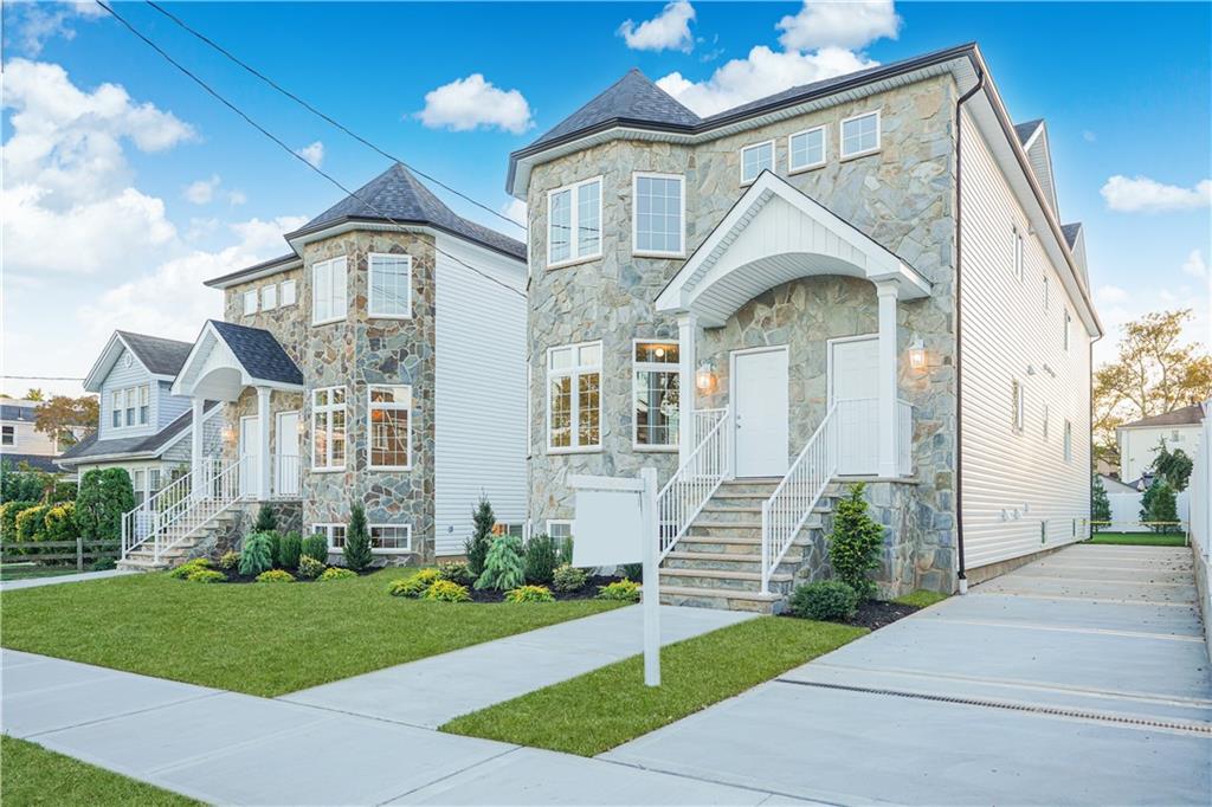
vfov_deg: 54.1
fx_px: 791
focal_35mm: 24
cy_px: 404
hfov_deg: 74.9
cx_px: 606
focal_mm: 23.5
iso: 100
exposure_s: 1/40
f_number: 4.5
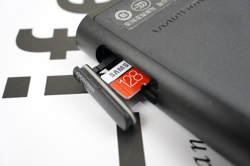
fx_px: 243
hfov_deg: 54.5
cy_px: 83
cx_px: 125
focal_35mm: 35
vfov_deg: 37.8
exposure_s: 1/40
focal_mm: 35
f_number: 9
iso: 2500
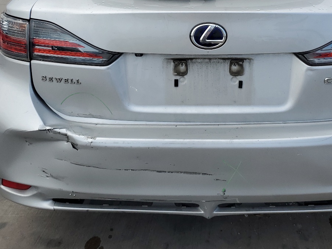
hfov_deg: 41.0
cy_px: 46
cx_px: 200
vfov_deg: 30.7
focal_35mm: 46
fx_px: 441
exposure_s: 1/2000
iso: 50
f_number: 1.5
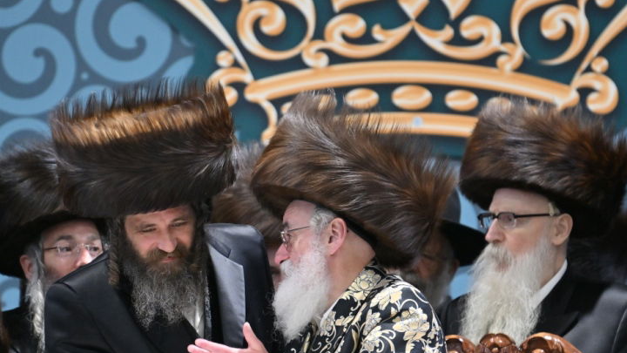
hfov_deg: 4.8
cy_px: 268
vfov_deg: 2.7
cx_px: 223
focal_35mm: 447
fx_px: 7432
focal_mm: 200
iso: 500
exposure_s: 1/200
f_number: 2.8
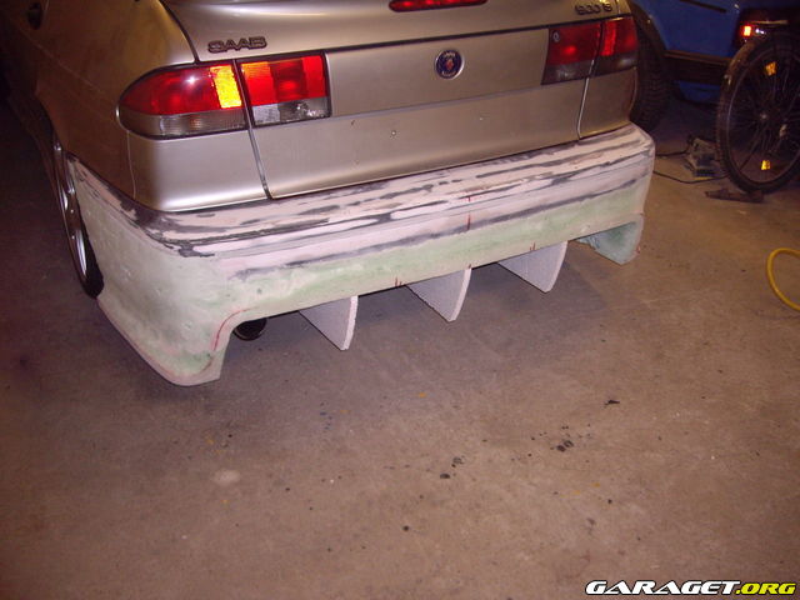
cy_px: 300
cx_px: 400
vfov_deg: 37.7
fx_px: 878
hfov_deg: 49.0
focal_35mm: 38
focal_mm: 6.2
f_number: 2.7
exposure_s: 1/40
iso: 200
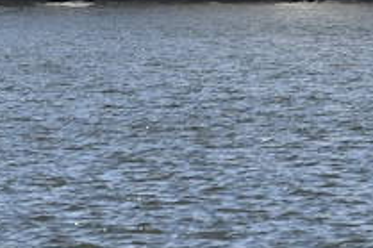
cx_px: 717
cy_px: -169
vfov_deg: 1.5
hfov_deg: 2.3
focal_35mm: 895
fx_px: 9266
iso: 200
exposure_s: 1/2000
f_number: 6.3
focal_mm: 130
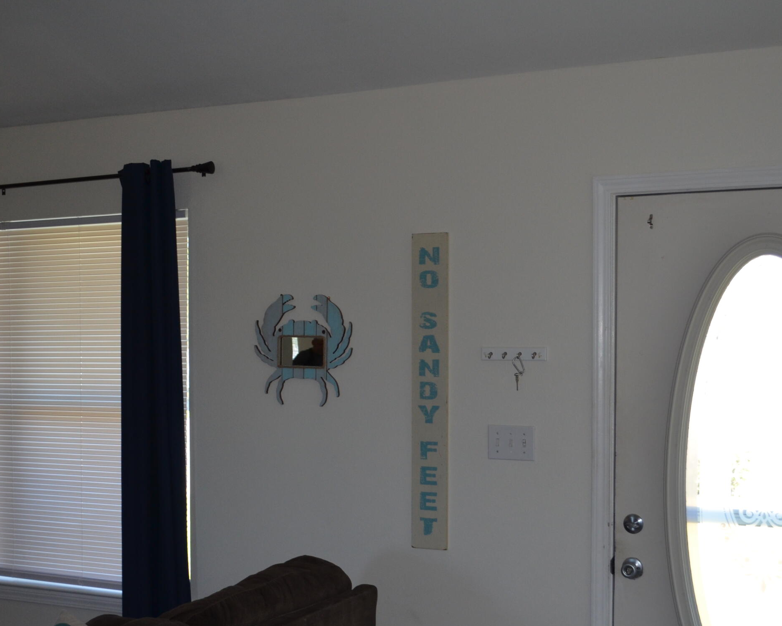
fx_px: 1250
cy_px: 401
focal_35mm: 54
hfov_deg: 34.7
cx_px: 336
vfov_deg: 28.0
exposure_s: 1/100
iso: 400
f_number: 4
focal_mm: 24
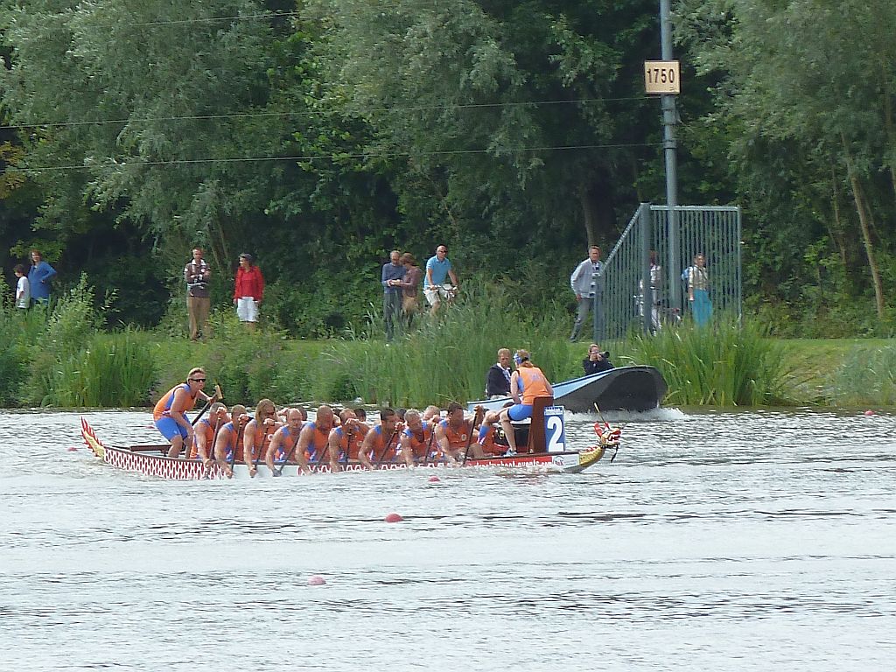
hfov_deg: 3.2
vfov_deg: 2.4
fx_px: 16152
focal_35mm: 624
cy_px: 336
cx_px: 448
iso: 80
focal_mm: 49.2
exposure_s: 1/125
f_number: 4.9
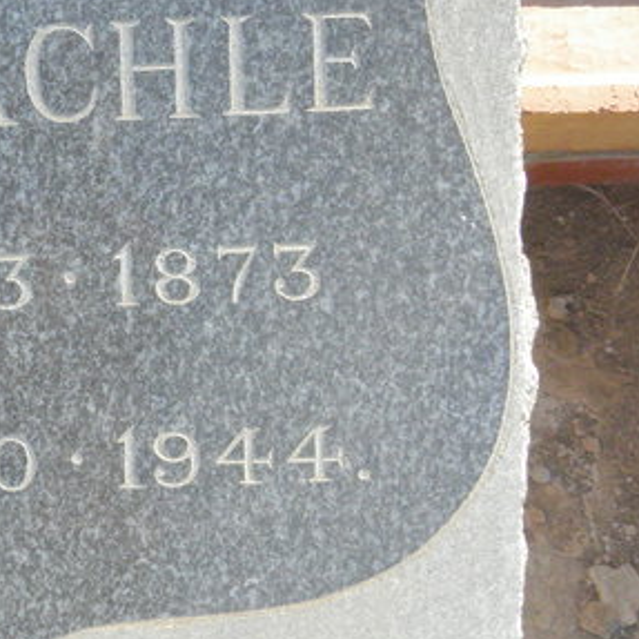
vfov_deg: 26.6
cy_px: 180
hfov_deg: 23.6
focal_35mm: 64
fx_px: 1337
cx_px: -198
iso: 200
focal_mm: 4.6
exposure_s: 1/125
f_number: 6.3
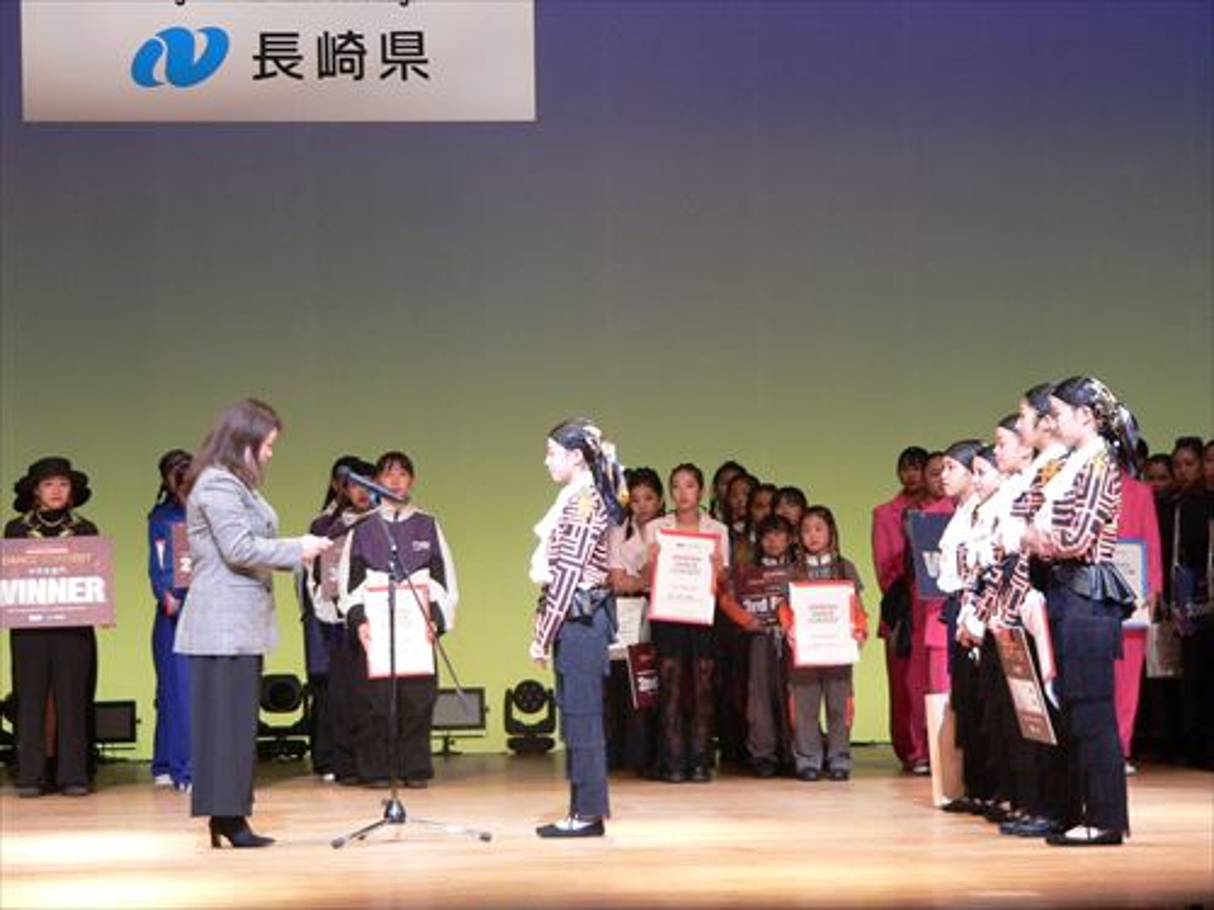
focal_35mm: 126
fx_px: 4419
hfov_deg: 15.6
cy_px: 455
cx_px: 607
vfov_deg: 11.8
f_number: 2.8
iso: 200
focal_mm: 20.9
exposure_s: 1/30
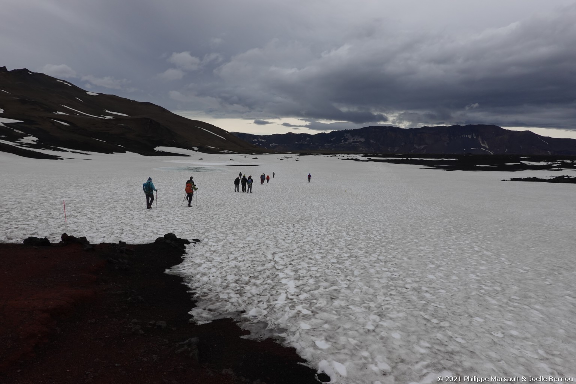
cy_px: 192
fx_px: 384
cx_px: 288
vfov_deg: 53.1
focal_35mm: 24
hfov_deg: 73.7
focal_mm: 9
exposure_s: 1/1000
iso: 200
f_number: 7.1
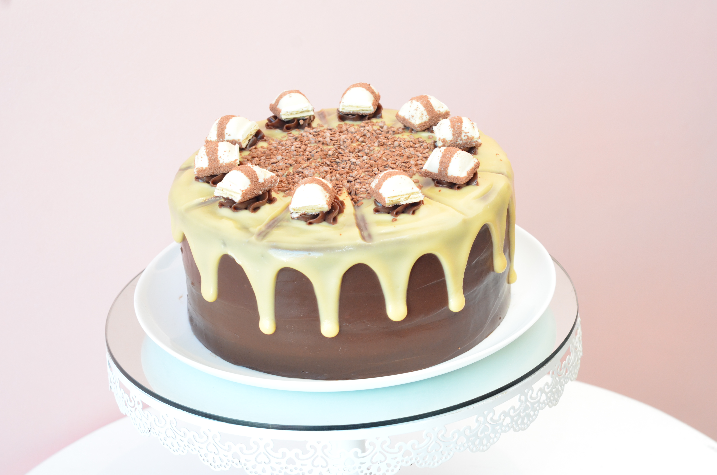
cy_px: 247
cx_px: 369
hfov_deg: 25.4
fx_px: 1590
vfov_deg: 17.0
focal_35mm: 80
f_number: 7.1
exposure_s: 1/80
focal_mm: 50
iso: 1250
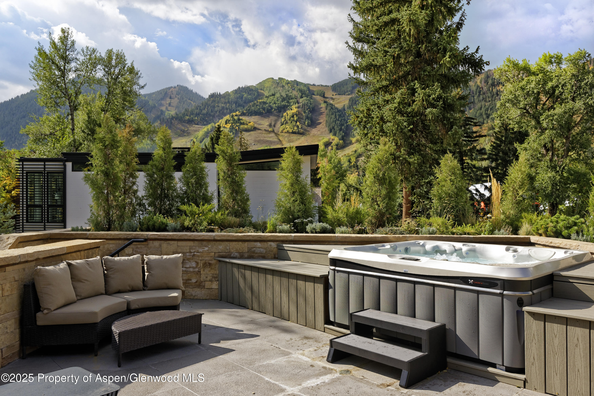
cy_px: 198
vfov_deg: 49.6
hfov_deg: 69.4
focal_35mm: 26
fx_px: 429
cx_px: 297
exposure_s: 1/800
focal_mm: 26
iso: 200
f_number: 7.1
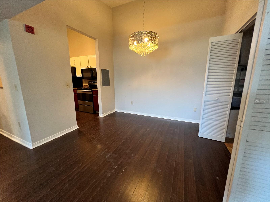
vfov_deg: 89.9
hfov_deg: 106.2
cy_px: 101
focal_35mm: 13
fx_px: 101
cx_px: 135
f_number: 1.8
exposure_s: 1/60
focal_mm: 1.57
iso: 250
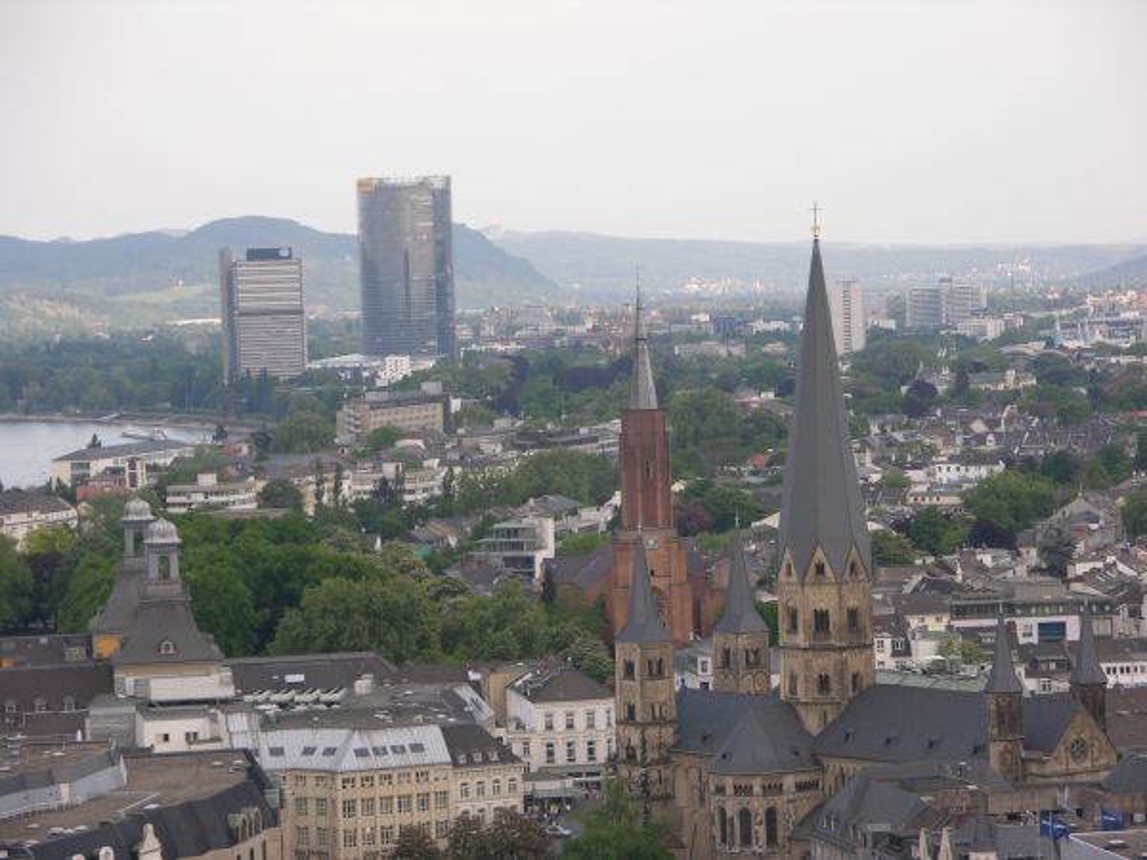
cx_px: 574
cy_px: 430
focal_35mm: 140
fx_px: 4639
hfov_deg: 14.1
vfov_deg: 10.6
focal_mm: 34.7
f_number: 3.8
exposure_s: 1/151
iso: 50
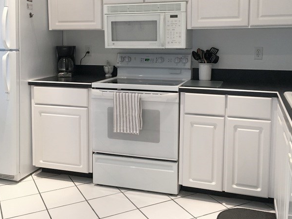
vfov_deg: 36.5
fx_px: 329
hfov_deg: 47.9
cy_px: 76
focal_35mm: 39
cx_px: 144
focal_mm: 4.15
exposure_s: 1/15
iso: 40
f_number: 2.2
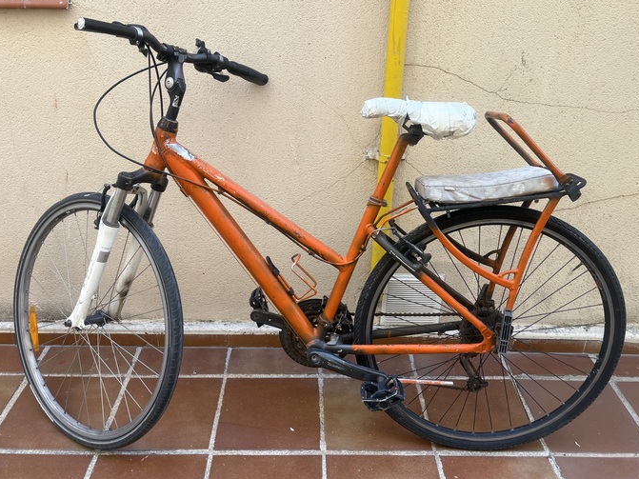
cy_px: 233
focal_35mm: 31
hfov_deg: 58.4
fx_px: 572
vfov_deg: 45.4
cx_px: 315
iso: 40
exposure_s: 1/182
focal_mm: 5.1
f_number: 1.6
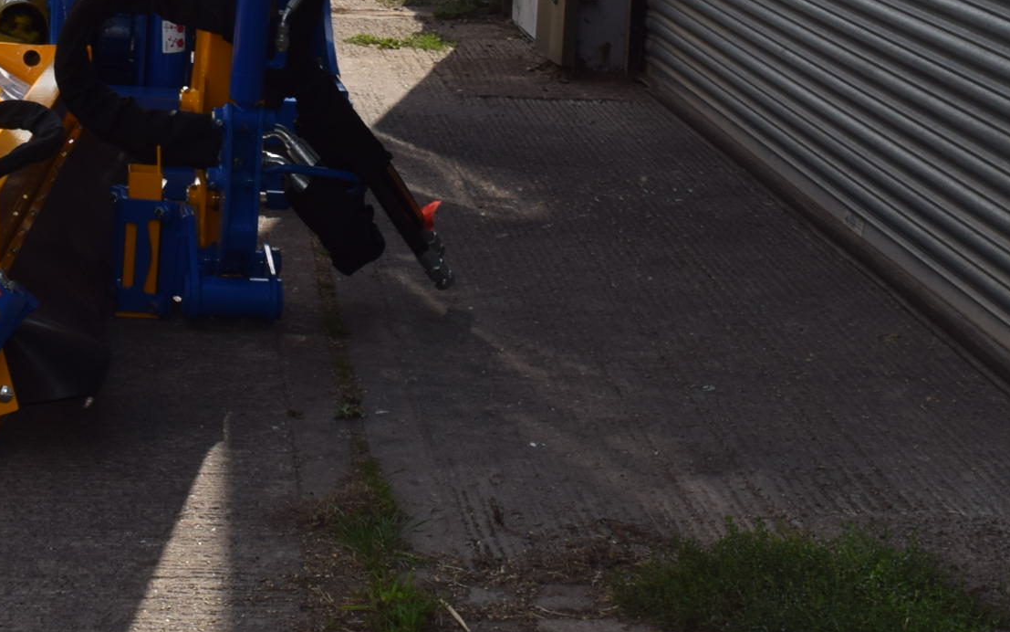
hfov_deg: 22.1
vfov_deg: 13.9
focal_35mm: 91
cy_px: -171
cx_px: 44
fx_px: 2505
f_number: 13
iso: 100
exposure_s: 1/200
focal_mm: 22
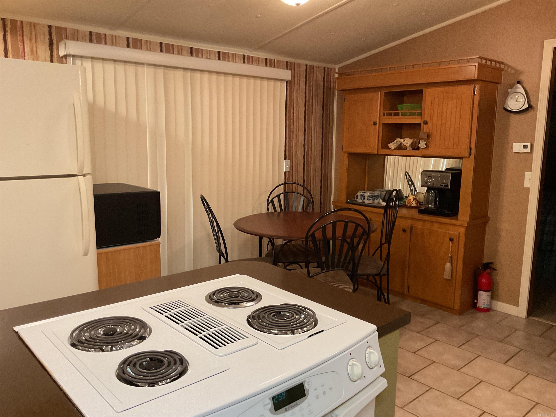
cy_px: 208
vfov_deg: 48.2
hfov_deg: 61.7
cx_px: 278
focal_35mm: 29
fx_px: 466
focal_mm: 3
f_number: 1.8
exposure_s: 1/60
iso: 200
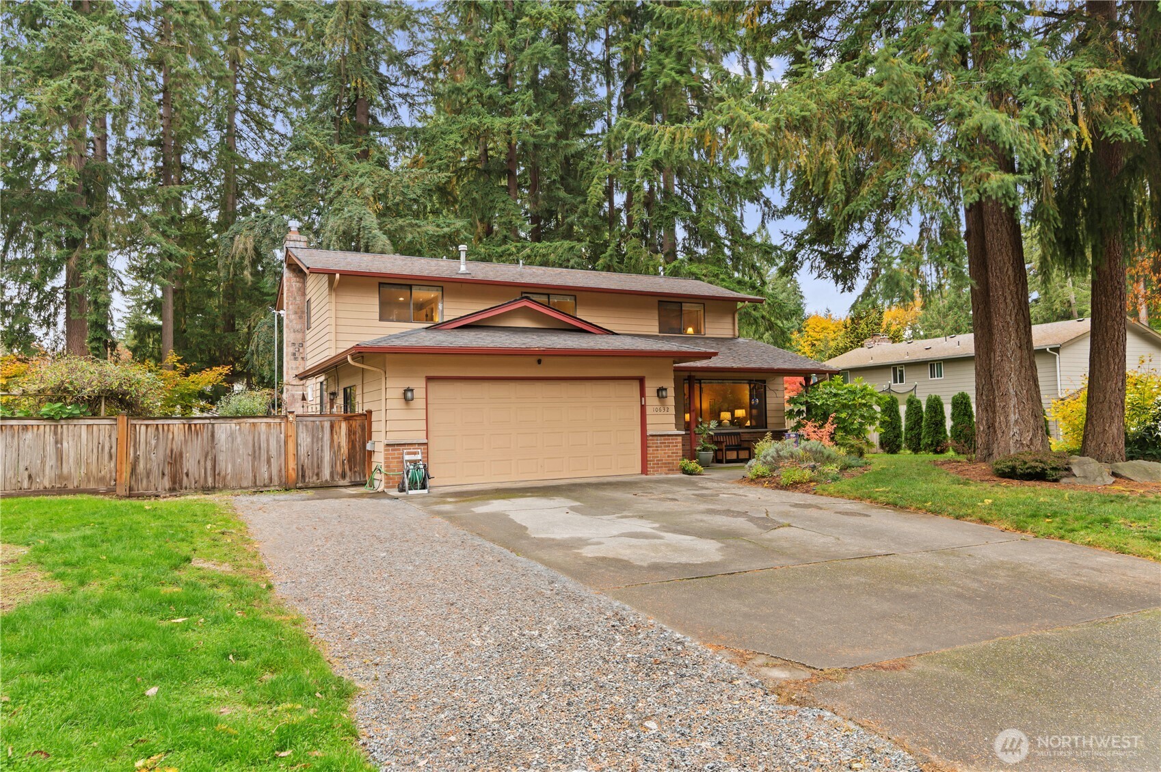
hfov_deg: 71.6
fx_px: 806
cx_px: 580
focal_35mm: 25
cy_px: 386
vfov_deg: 51.2
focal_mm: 25
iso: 200
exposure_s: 1/6
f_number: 8
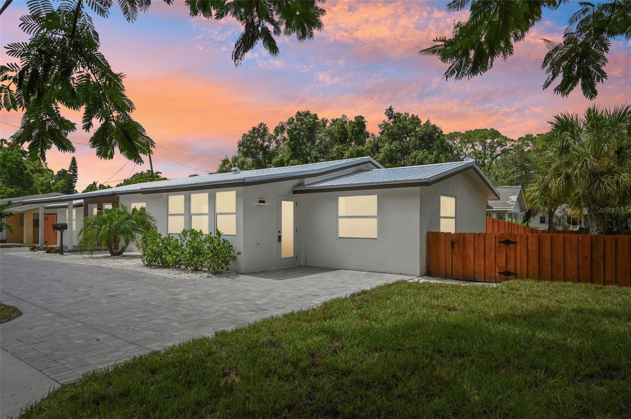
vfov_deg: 58.2
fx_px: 376
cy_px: 210
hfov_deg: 79.9
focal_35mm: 22
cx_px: 316
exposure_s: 1/1600
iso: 400
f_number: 8
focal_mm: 21.5
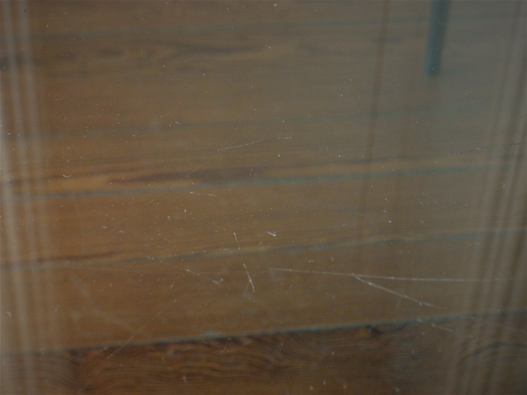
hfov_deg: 26.7
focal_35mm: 73
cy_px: 198
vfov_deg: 20.2
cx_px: 264
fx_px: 1111
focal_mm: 13.2
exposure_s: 1/4
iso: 500
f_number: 4.7
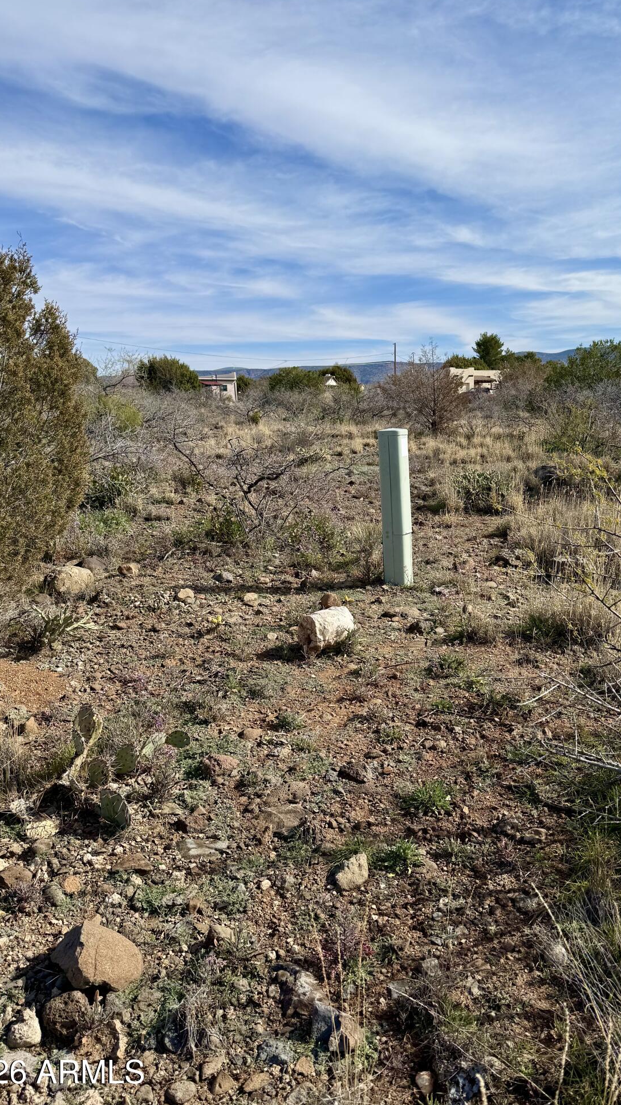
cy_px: 554
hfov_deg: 42.6
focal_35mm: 27
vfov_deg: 69.9
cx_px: 380
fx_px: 791
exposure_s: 1/5714
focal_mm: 6.76
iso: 80
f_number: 1.78
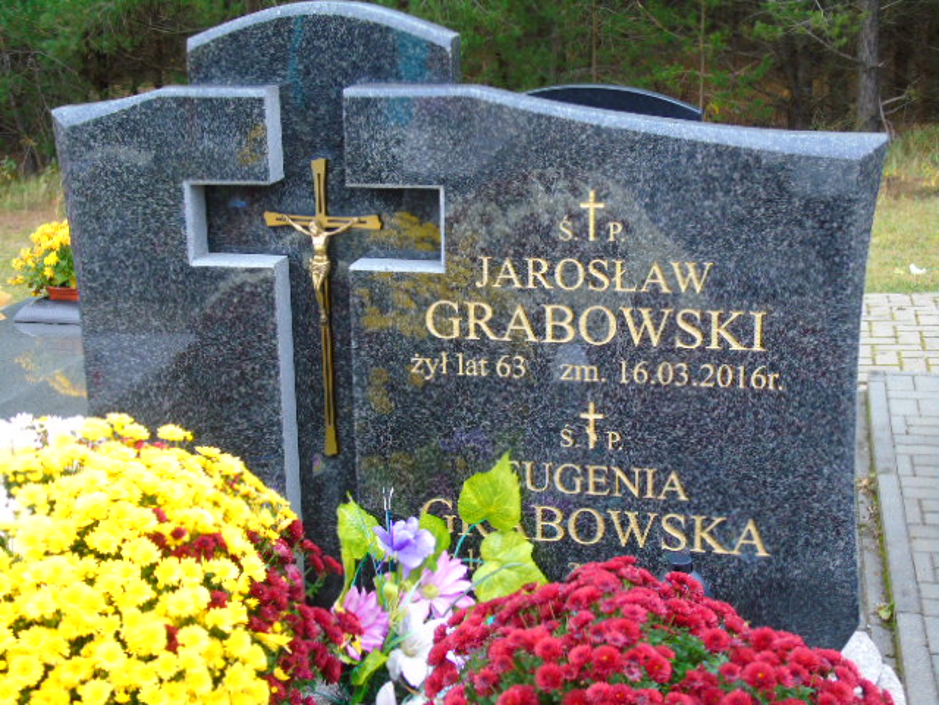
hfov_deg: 35.5
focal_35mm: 54
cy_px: 352
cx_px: 470
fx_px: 1465
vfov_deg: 27.0
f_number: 4.3
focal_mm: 9.6
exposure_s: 1/30
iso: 100
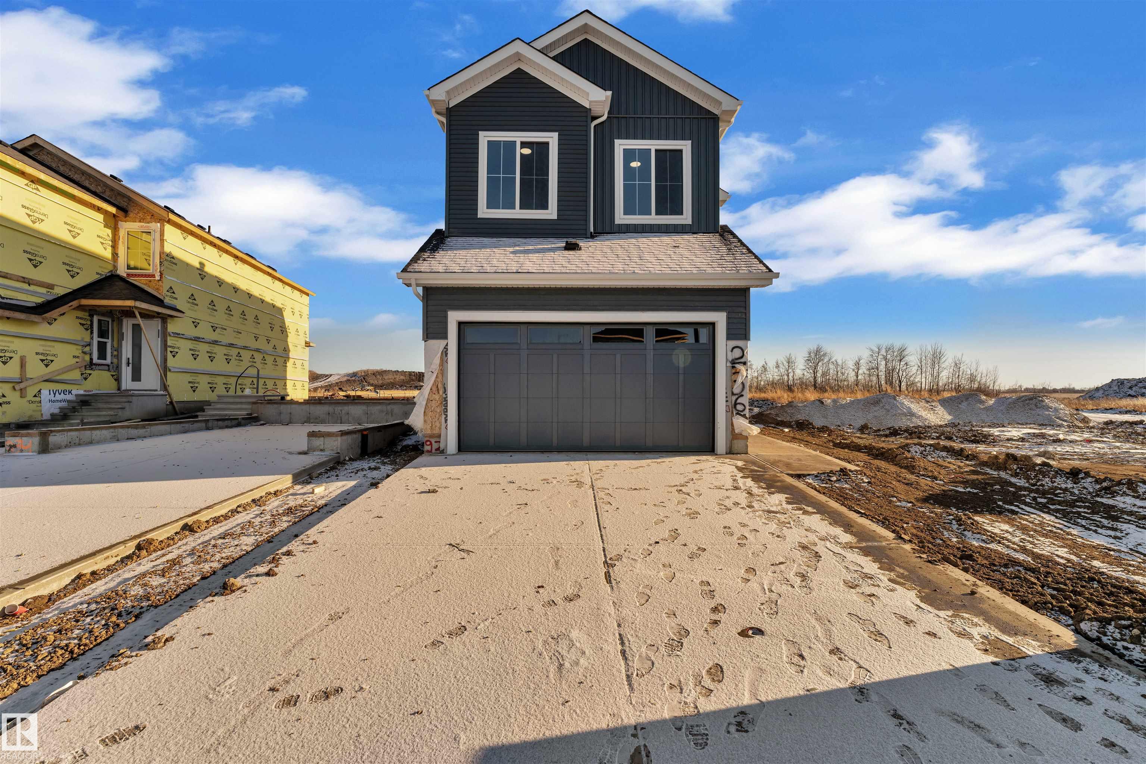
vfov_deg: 76.2
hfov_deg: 99.3
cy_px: 382
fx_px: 487
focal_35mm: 15
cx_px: 573
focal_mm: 15.3
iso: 200
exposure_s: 1/640
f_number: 8
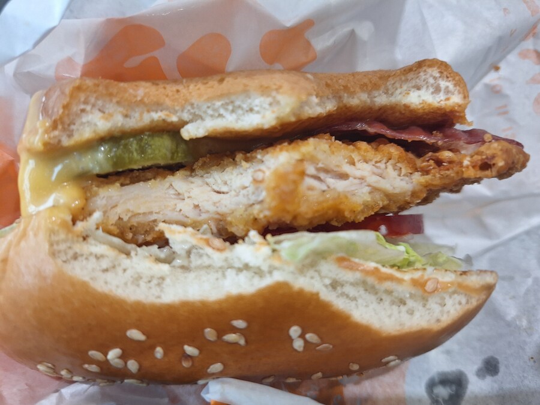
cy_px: 202
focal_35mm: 23
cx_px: 270
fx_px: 359
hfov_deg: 73.9
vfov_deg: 58.9
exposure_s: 1/60
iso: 64
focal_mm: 5.54
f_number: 1.8
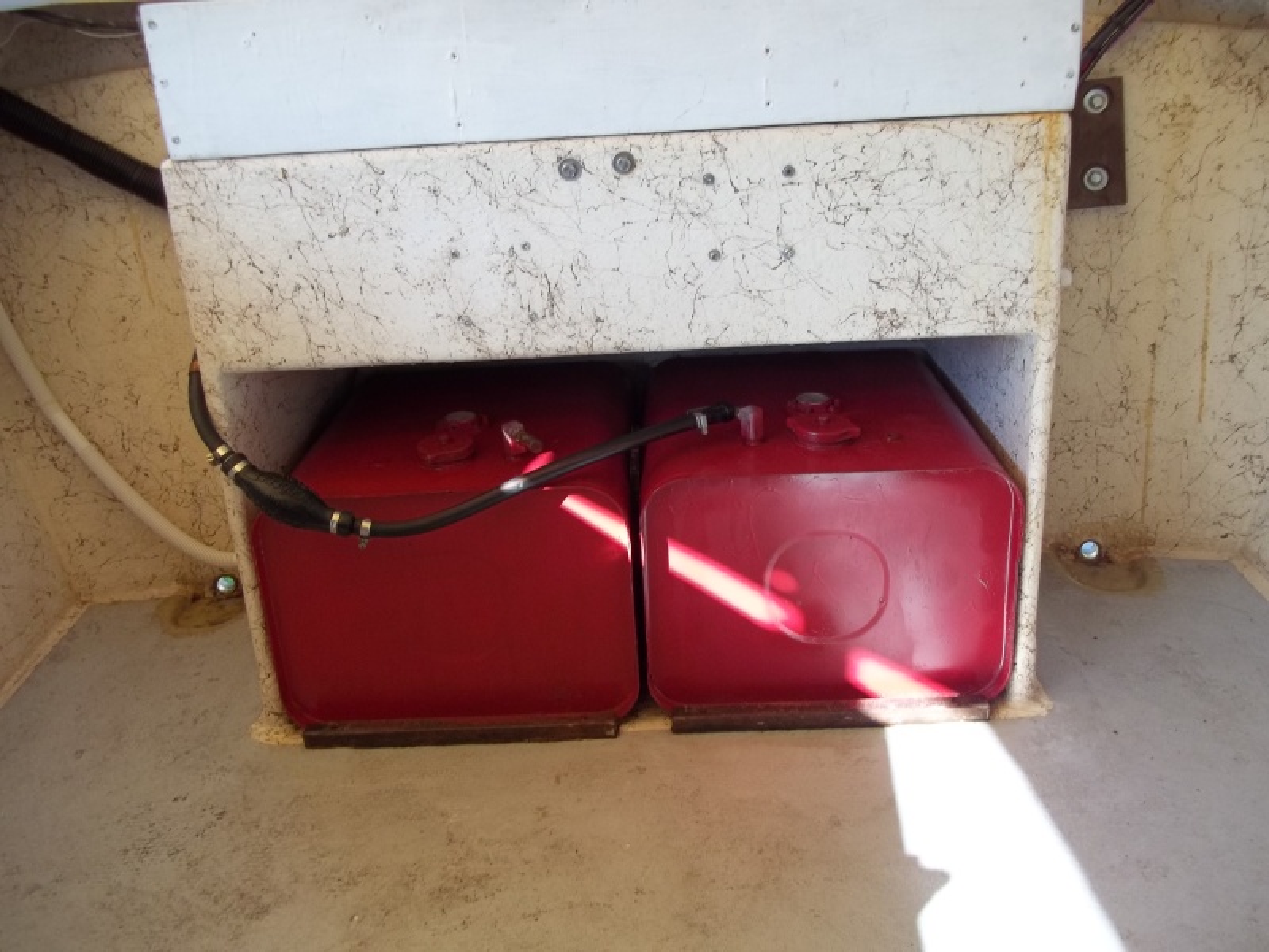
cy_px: 476
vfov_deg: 44.2
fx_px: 1173
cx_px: 634
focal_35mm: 32
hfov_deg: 56.8
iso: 64
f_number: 2.9
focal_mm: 5.7
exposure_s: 1/60
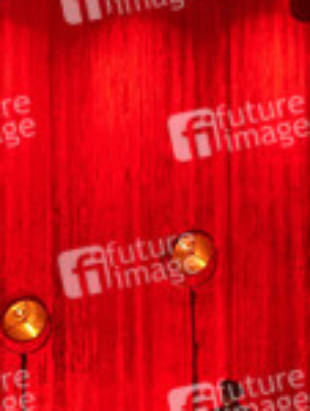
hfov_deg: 7.3
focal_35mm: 202
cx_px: -108
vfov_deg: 9.8
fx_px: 2405
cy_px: 334
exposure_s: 1/100
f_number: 4
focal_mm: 70
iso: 1600
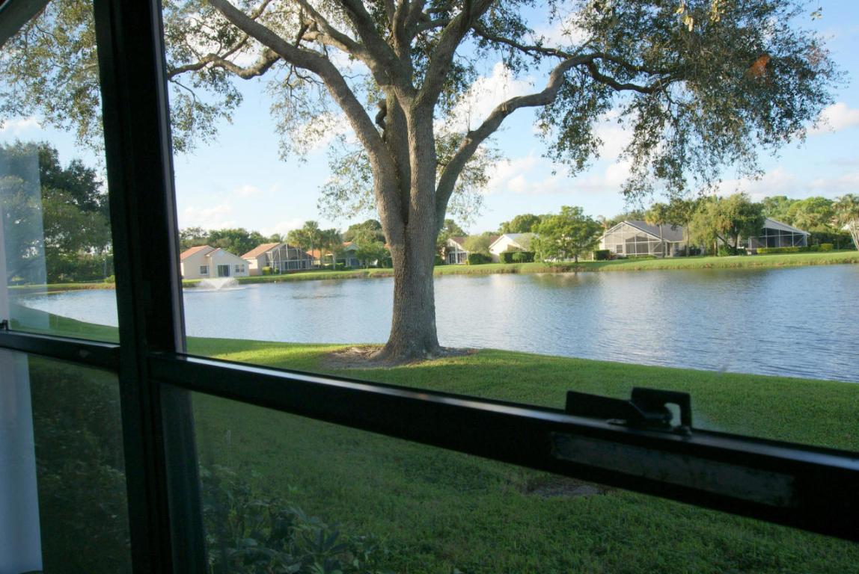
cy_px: 287
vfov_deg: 48.0
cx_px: 430
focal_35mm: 27
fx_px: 645
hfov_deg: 67.3
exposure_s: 1/60
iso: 100
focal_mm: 18
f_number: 11
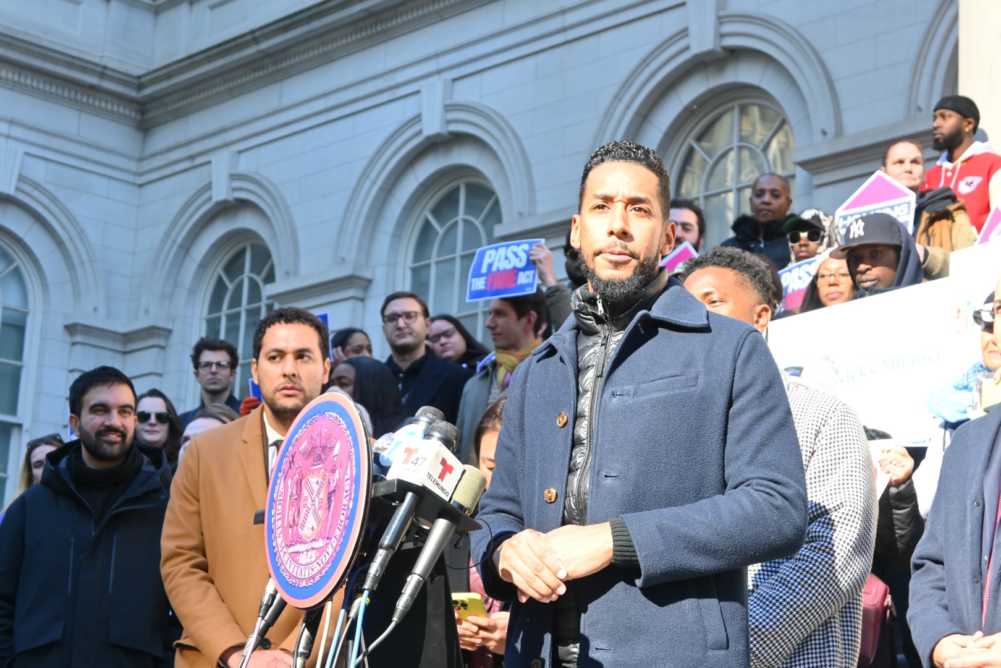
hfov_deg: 27.0
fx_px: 2085
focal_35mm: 75
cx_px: 500
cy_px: 334
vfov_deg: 18.2
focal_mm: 50
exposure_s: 1/125
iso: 220
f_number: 6.3
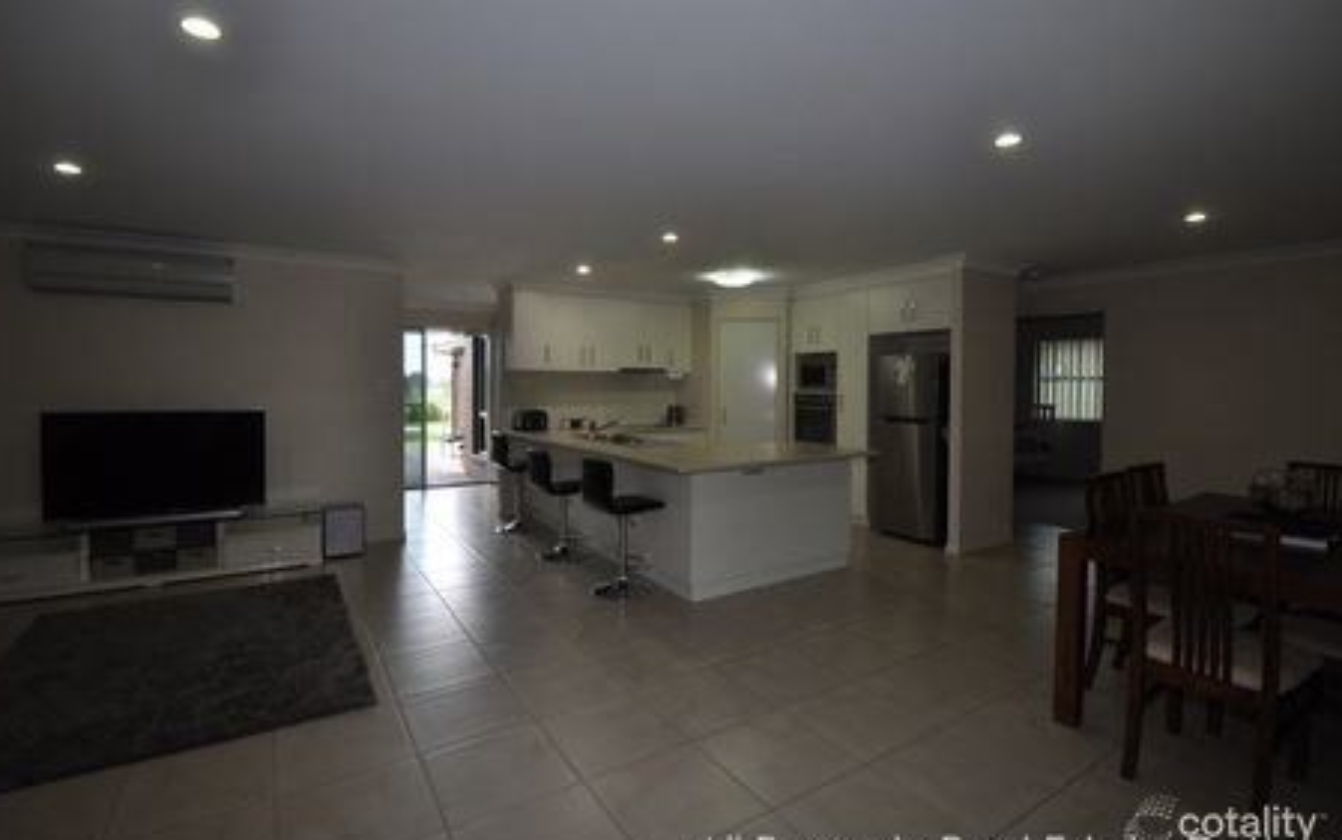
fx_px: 585
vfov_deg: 71.3
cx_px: 664
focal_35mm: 16
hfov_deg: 97.8
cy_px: 417
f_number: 5
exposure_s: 1/100
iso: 400
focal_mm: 10
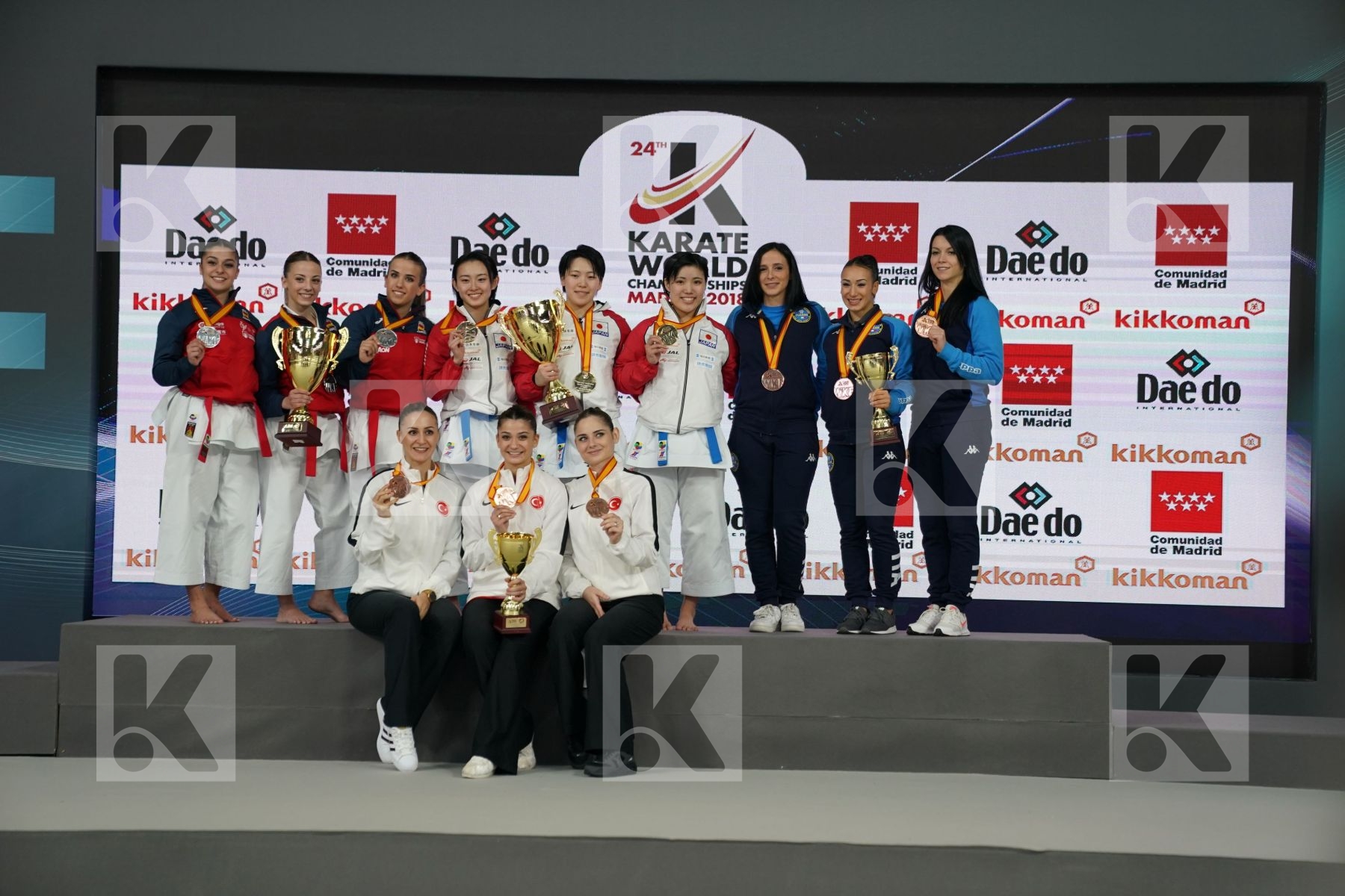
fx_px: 2615
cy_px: 448
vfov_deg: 19.5
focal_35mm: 70
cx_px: 672
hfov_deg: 28.8
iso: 1250
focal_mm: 70
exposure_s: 1/250
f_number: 2.8
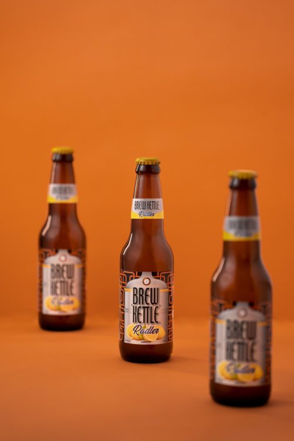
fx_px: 1286
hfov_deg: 13.0
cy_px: 220
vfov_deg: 19.5
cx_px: 147
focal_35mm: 105
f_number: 2.8
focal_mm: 105
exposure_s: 1/30
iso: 100
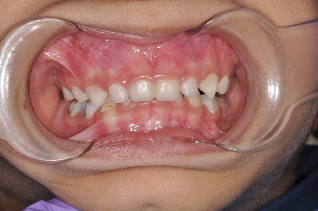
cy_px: 106
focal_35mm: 135
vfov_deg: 10.1
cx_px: 159
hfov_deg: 15.2
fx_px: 1191
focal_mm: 90
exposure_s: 1/200
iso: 200
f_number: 32
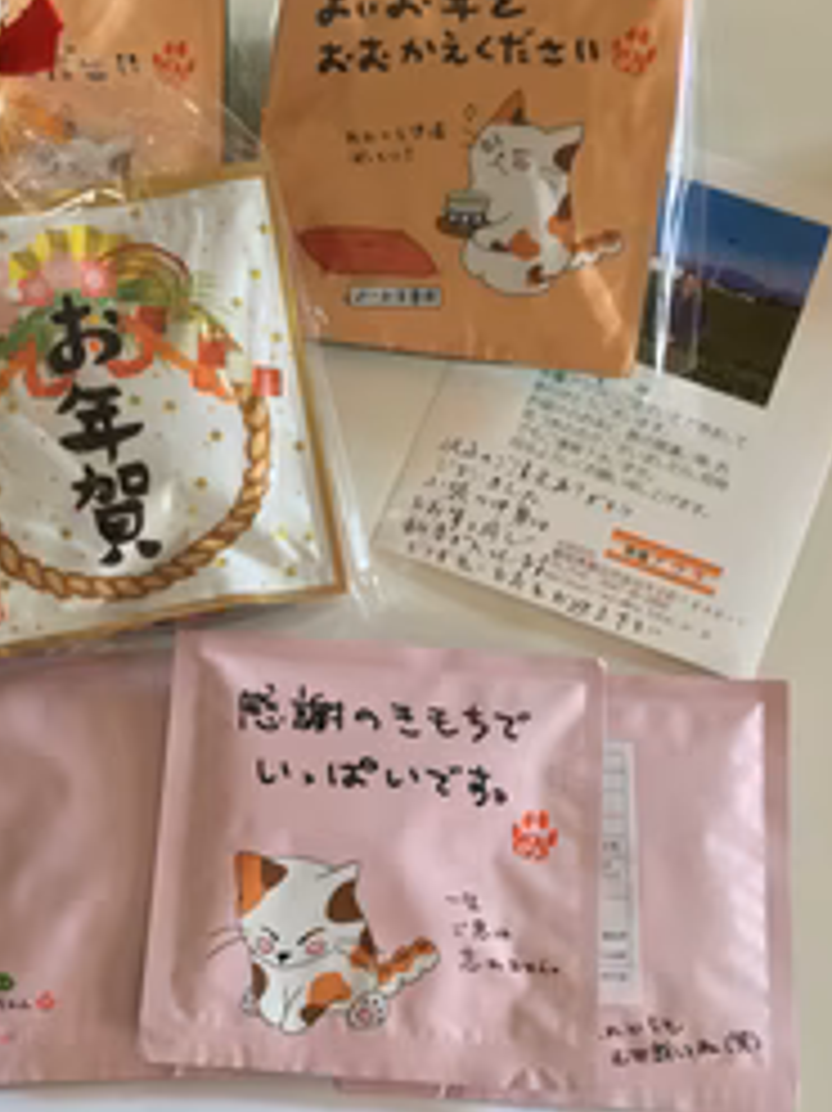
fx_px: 1508
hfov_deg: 30.7
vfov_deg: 39.7
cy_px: 792
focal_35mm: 47
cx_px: 288
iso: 200
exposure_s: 1/17
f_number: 2.2
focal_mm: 4.15
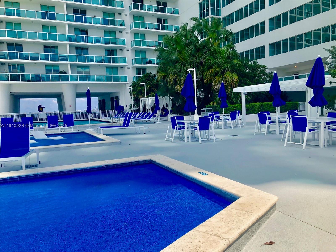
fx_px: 272
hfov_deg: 63.4
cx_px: 168
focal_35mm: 28
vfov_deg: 49.7
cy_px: 126
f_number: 1.8
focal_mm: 4
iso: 20
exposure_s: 1/1799
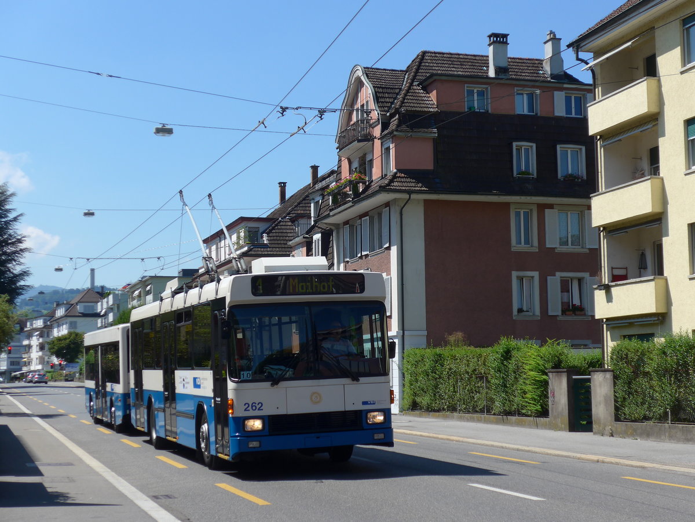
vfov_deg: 23.7
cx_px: 348
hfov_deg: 31.2
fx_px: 1245
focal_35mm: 62
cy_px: 261
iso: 80
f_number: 3.7
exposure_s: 1/1000
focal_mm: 12.7
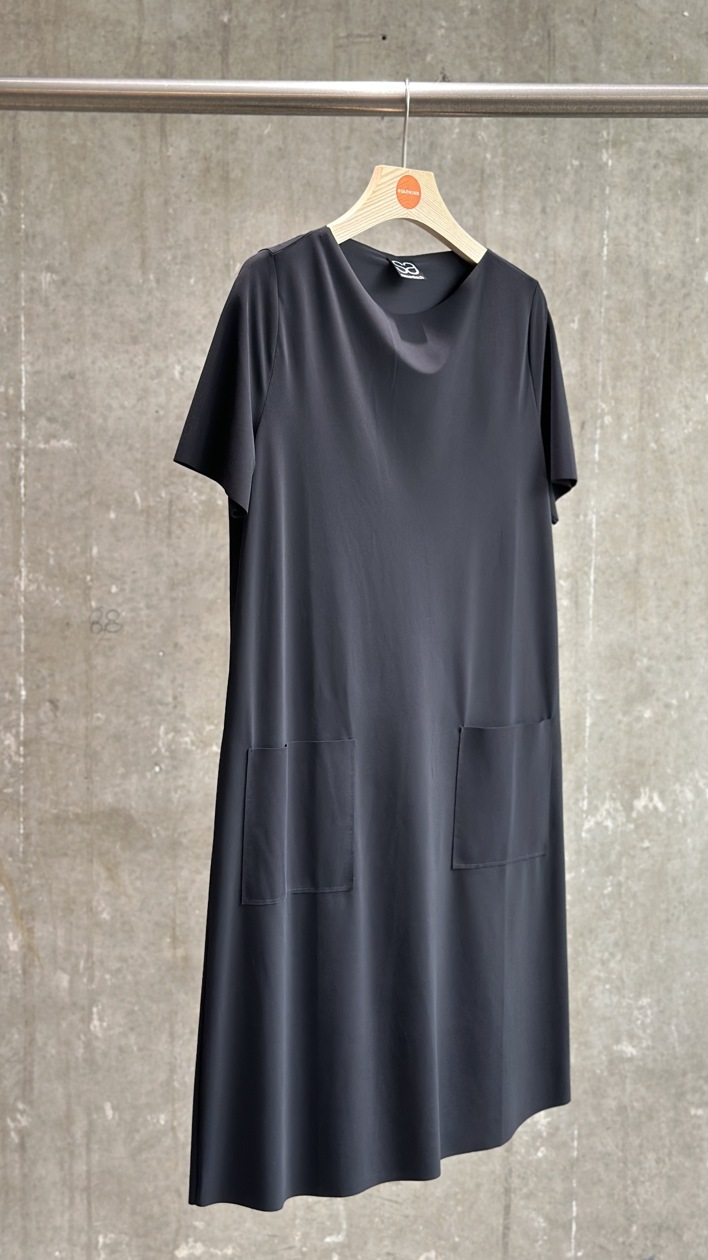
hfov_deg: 22.2
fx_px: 1803
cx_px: 381
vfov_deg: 38.5
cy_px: 620
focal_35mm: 54
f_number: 1.78
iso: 100
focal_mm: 6.86
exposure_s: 1/121
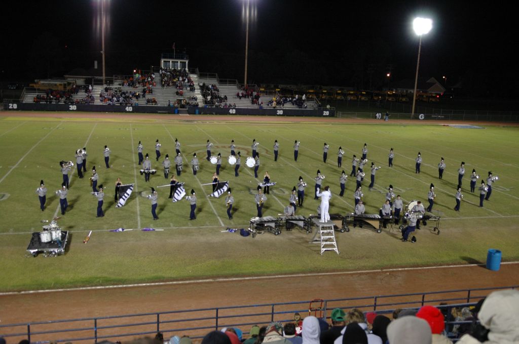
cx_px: 260
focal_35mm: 36
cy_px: 172
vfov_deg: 36.8
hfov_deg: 53.2
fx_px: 518
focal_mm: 24
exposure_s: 1/60
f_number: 2.8
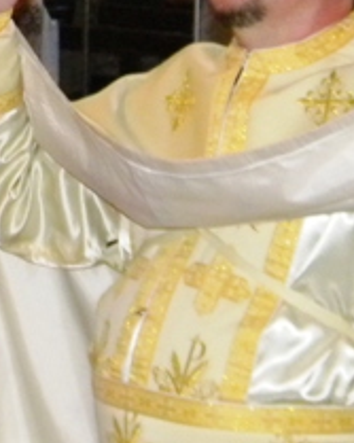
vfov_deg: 12.4
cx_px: -66
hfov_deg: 9.9
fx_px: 2005
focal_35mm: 153
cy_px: -57
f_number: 3.8
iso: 400
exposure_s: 1/30
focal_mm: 7.3
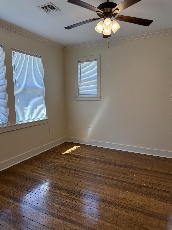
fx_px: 159
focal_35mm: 24
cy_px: 115
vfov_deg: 71.6
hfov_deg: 56.8
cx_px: 86
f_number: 1.78
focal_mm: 6.76
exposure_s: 1/224
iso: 160
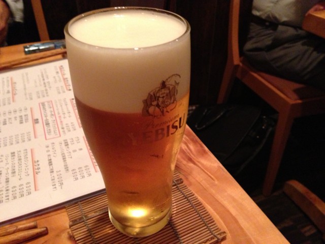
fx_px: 310
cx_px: 162
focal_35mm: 33
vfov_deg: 42.9
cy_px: 122
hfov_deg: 55.4
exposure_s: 1/15
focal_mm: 4.13
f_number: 2.4
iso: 640
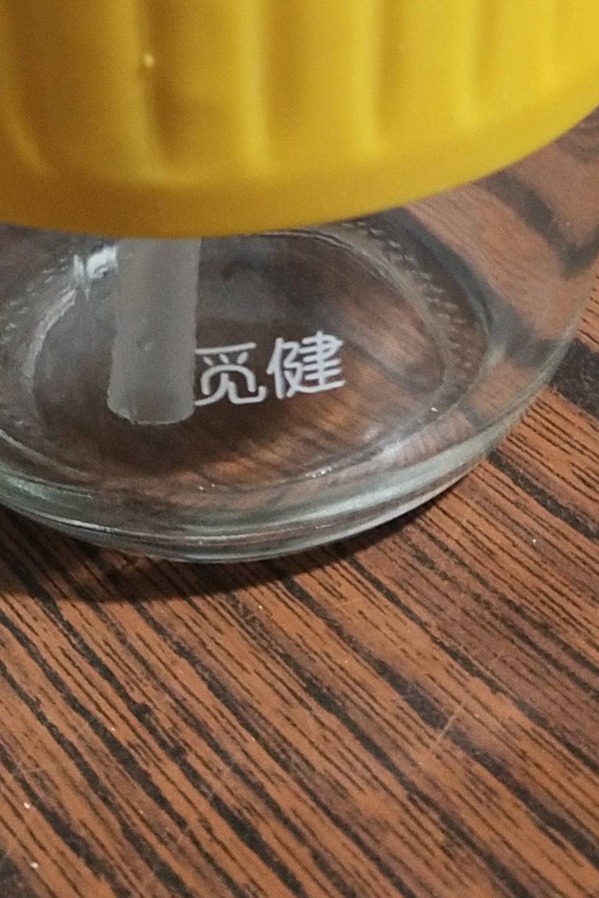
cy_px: -173
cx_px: 186
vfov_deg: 20.9
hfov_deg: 15.0
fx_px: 2270
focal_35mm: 91
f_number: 1.8
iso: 623
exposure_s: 1/25
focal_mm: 3.95
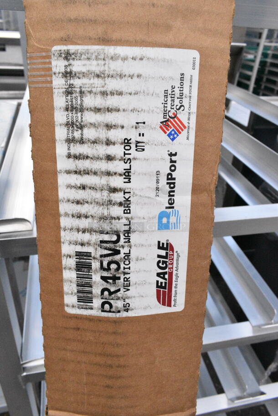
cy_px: 208
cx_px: 139
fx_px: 312
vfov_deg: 67.3
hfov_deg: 48.0
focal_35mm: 27
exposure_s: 1/1000
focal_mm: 18
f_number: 16
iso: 6400
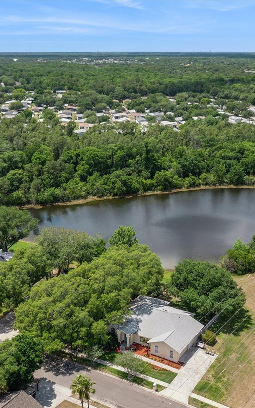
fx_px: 478
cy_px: 204
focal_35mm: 43
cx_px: 142
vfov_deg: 46.2
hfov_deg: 29.8
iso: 100
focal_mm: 10.3
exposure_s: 1/8000
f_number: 2.8
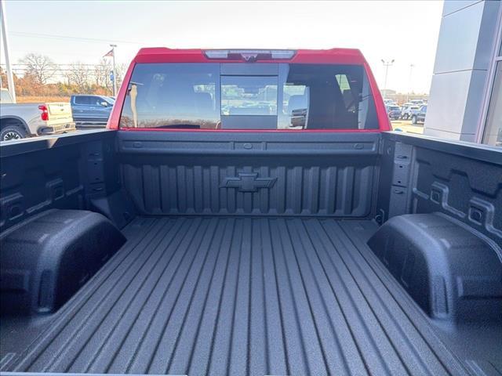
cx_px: 251
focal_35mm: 24
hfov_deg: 71.6
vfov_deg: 56.8
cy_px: 188
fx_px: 348
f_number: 1.78
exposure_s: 1/695
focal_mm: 6.76
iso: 320
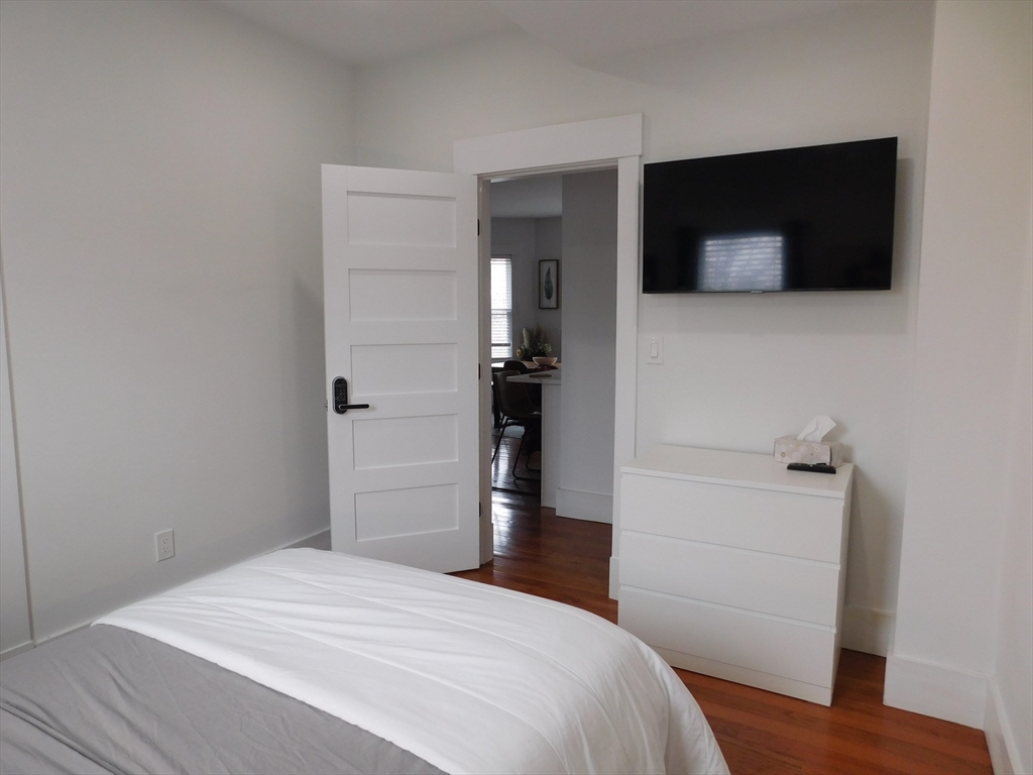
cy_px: 388
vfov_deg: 58.9
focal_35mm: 23
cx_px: 516
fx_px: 686
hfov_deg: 73.9
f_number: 3
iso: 125
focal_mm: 4
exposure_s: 1/60
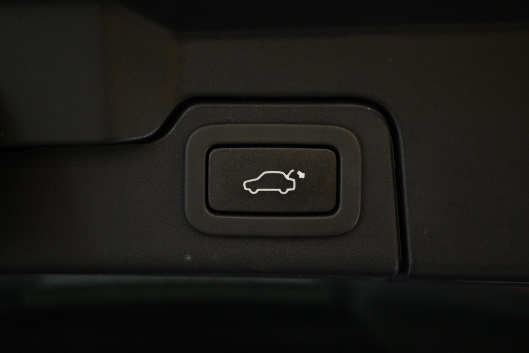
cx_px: 264
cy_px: 176
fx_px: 793
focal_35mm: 54
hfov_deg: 36.9
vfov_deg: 25.1
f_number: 5.3
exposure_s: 1/60
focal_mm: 36
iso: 4000
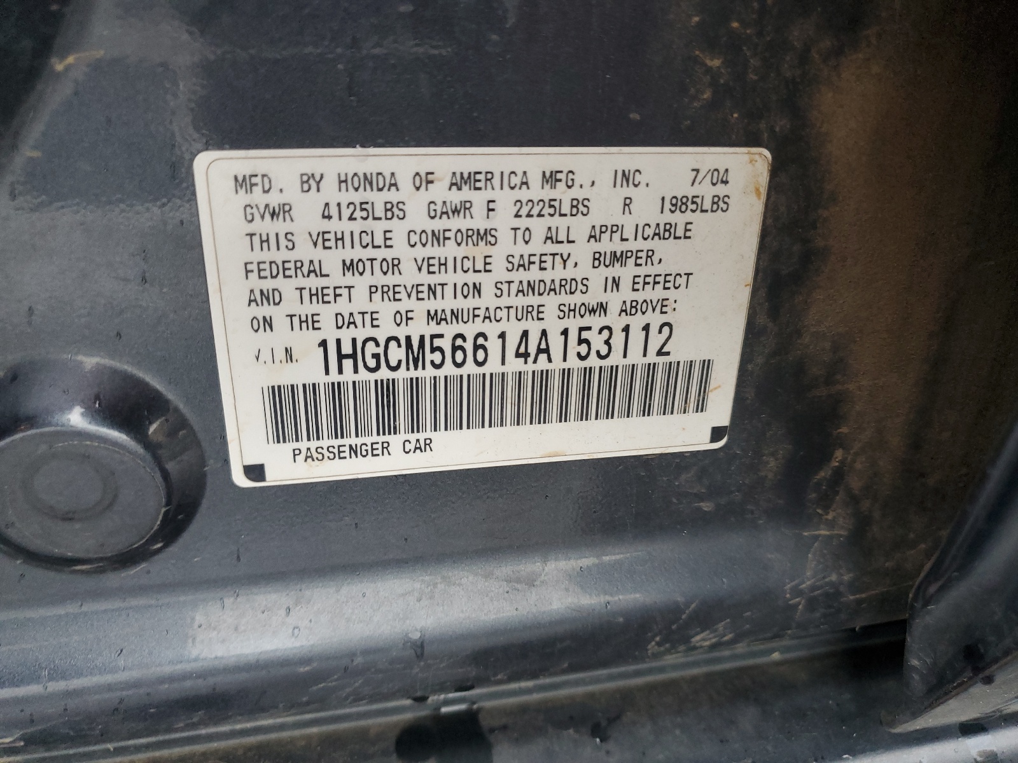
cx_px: 509
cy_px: 382
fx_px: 765
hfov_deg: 67.3
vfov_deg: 53.1
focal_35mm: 26
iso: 127
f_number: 1.5
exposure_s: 1/60.2
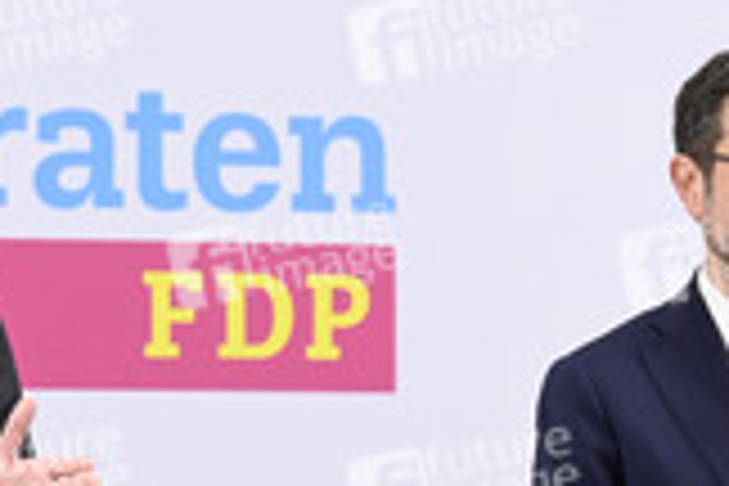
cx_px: 344
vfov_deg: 4.1
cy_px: 369
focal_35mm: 339
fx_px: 6864
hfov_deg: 6.1
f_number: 4.5
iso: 5000
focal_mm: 122
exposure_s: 1/640
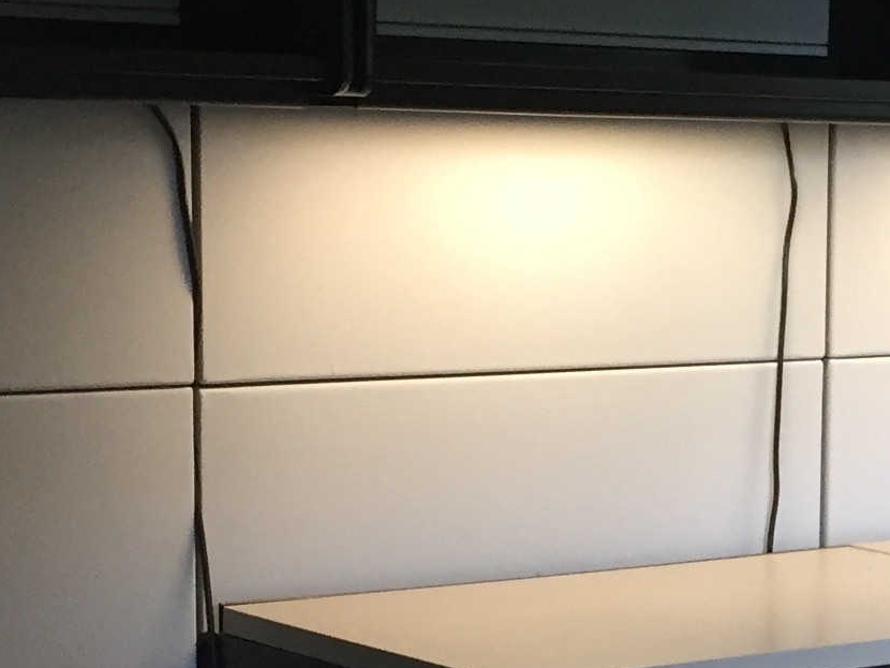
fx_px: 2932
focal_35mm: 114
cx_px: 953
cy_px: 502
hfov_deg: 16.8
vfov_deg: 13.0
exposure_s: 1/30
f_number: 2.2
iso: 50
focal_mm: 4.15
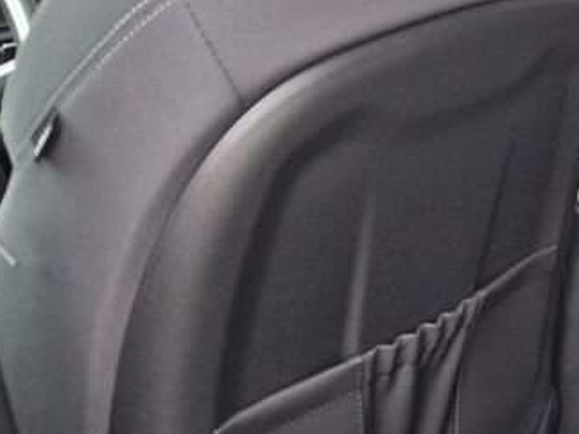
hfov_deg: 23.1
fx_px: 1221
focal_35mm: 73
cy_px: 285
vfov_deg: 20.1
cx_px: 792
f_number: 1.8
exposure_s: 1/100
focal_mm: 5.4
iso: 320
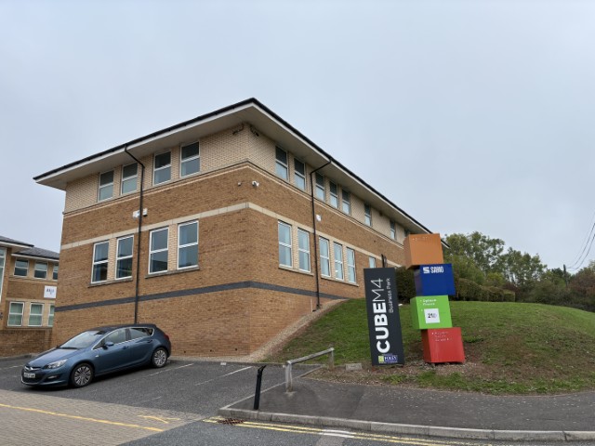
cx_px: 298
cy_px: 223
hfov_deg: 67.3
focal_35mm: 26
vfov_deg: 53.1
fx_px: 447
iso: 50
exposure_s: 1/791
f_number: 1.6
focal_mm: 5.96
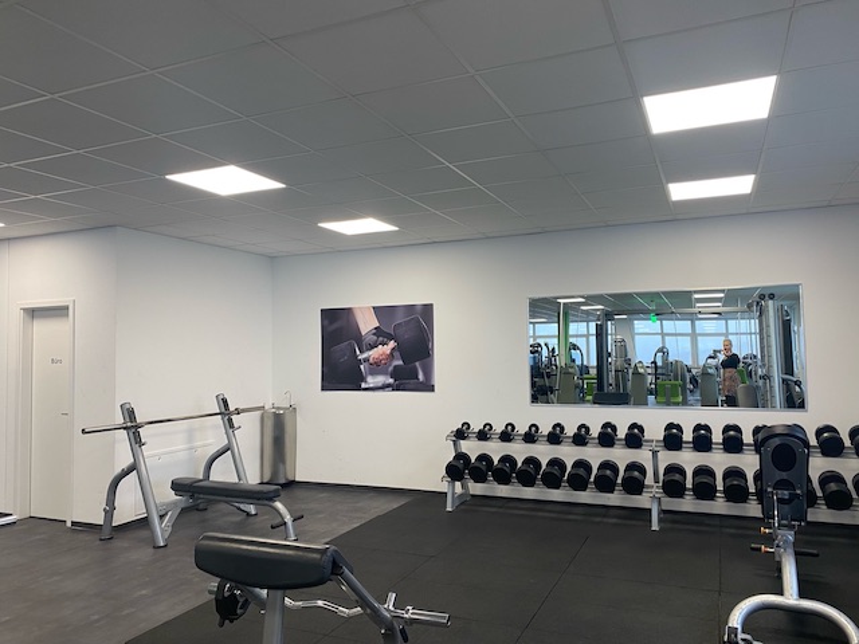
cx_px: 430
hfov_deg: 67.3
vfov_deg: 53.1
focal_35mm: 26
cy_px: 322
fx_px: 645
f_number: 1.8
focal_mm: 4.25
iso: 64
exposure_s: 1/50
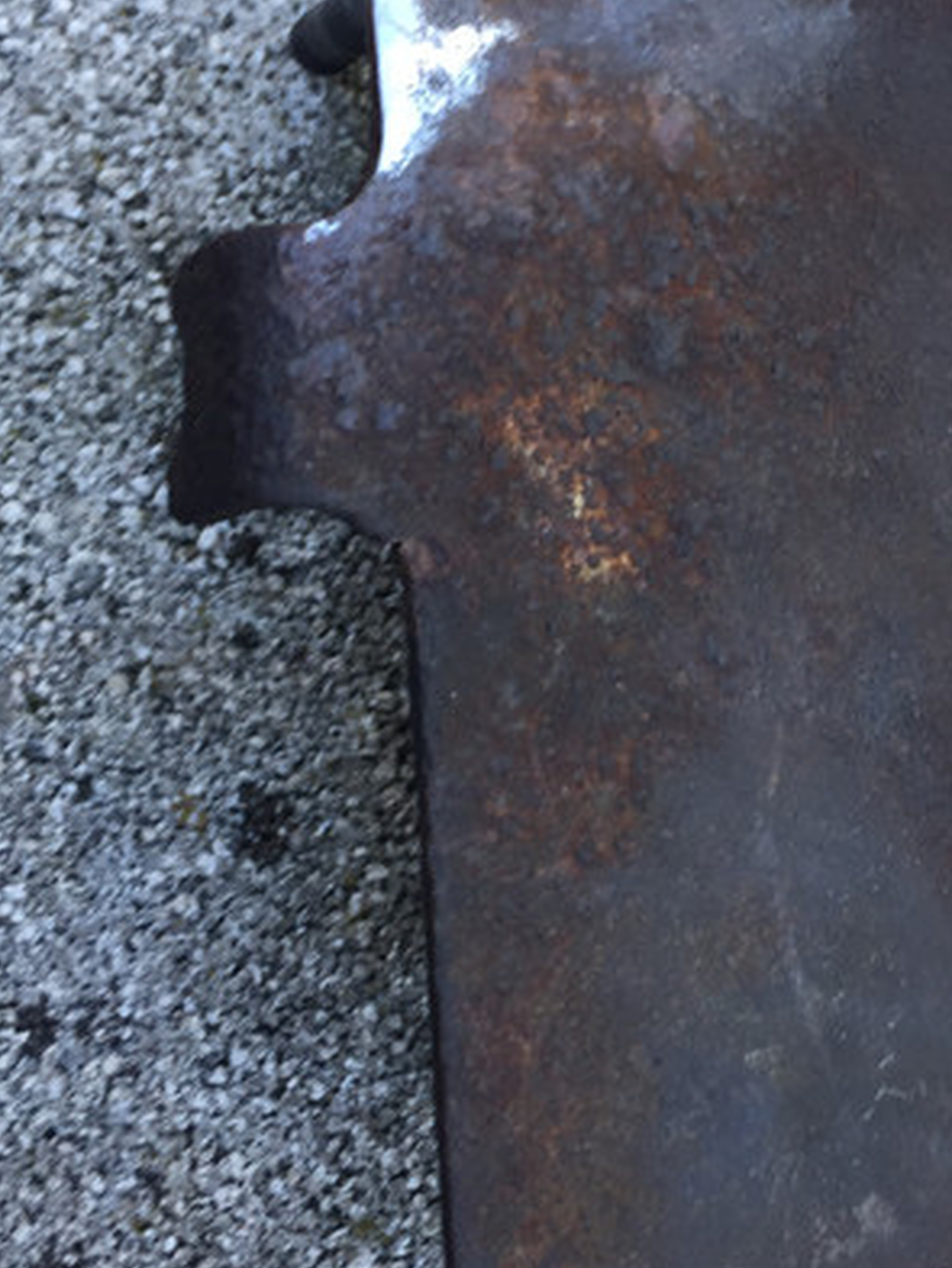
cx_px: 887
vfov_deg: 32.7
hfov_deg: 24.0
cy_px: 584
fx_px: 2162
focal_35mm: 59
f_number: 2.2
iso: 50
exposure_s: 1/100
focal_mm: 4.15
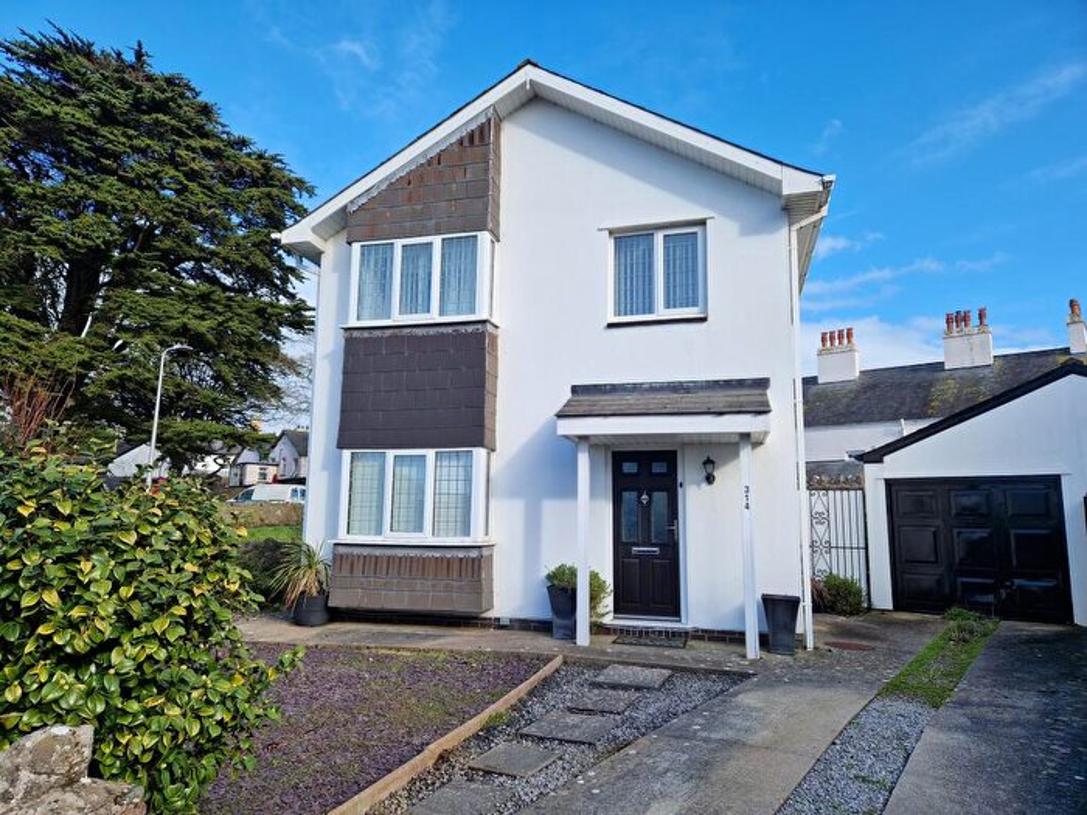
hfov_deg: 73.9
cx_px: 544
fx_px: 722
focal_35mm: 23
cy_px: 408
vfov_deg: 58.9
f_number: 1.8
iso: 50
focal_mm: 5.4
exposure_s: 1/874
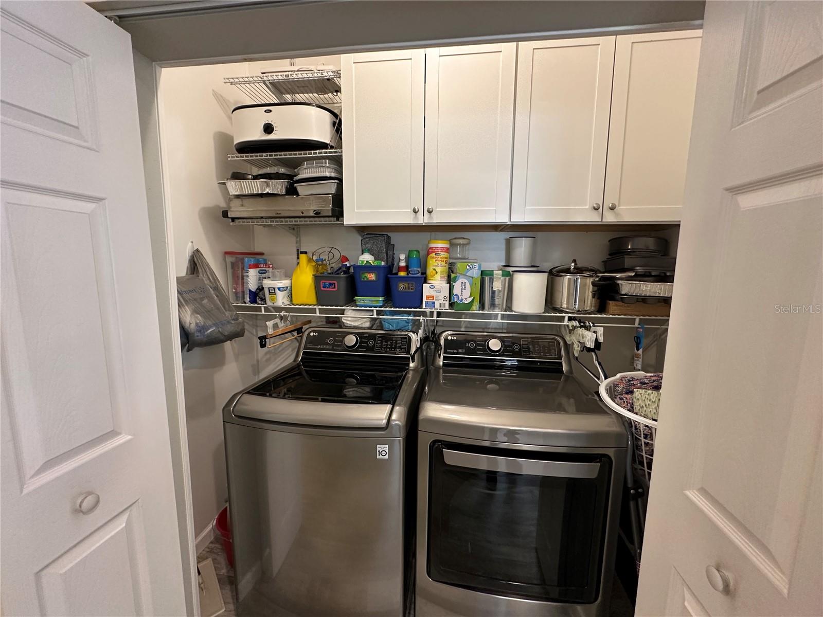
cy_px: 308
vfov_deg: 85.7
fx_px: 333
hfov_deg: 102.1
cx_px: 412
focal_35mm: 14
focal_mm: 2.22
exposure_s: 1/60
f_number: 2.2
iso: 320
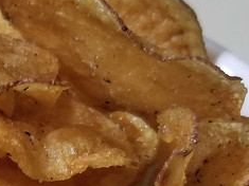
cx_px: -25
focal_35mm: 118
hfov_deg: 16.2
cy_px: 266
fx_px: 848
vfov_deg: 12.0
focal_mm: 4.25
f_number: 1.7
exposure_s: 1/24
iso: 250
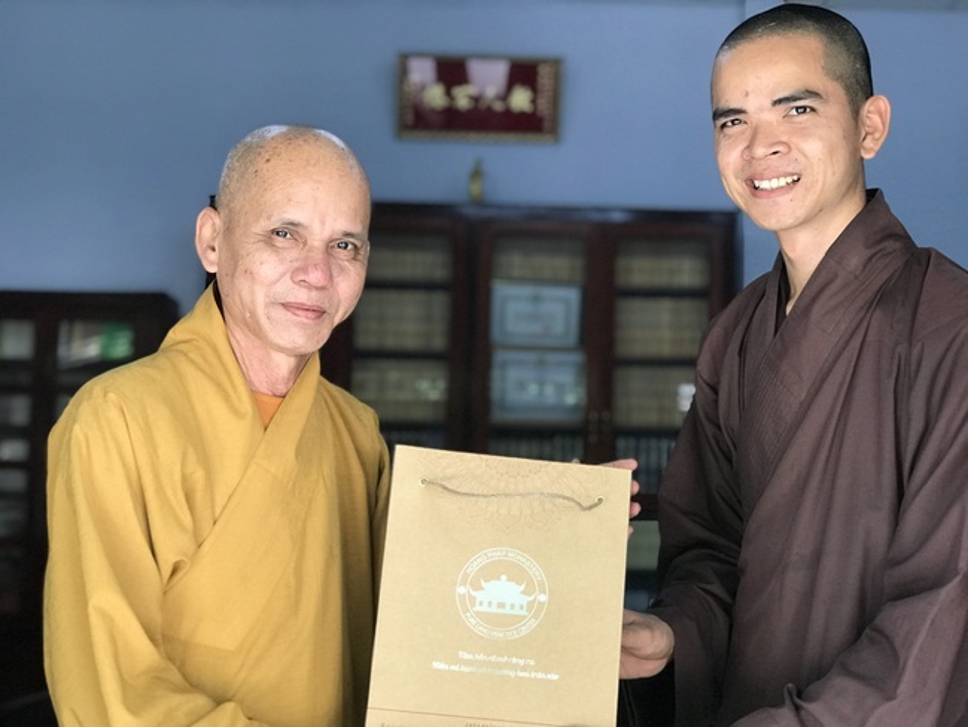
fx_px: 1595
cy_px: 364
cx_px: 484
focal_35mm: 57
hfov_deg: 33.8
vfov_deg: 25.7
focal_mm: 6.6
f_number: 2.8
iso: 100
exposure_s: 1/50
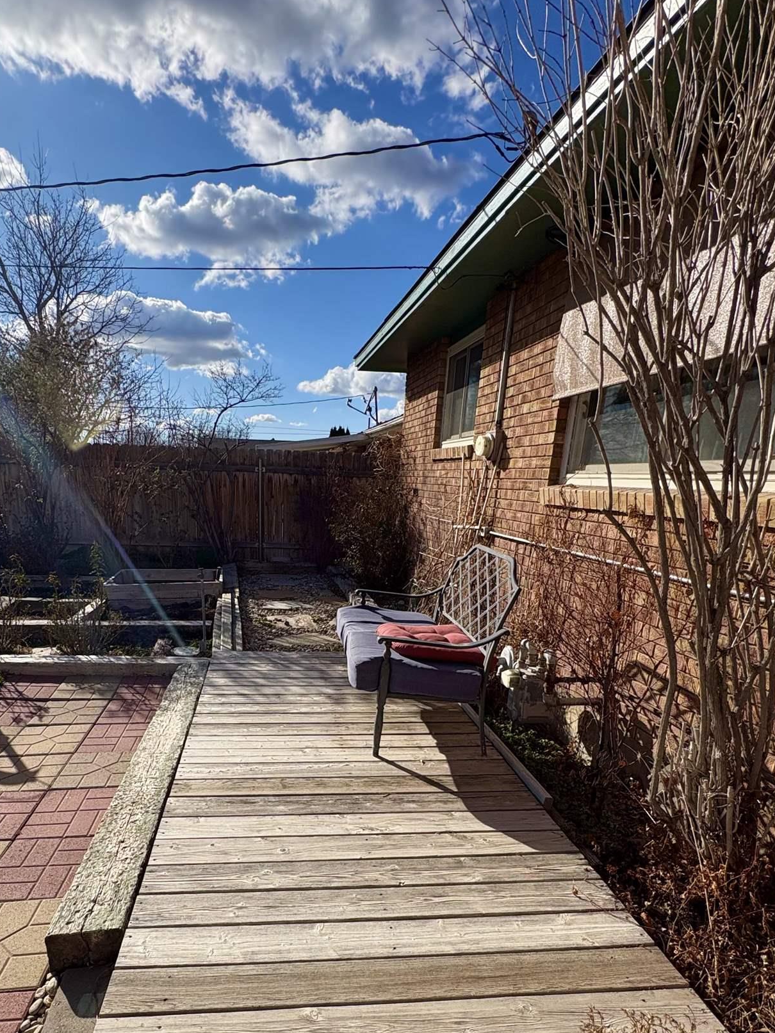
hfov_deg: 65.5
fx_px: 597
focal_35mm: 20
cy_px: 670
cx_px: 320
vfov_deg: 79.6
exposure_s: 1/2146
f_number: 2.2
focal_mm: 2.22
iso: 50
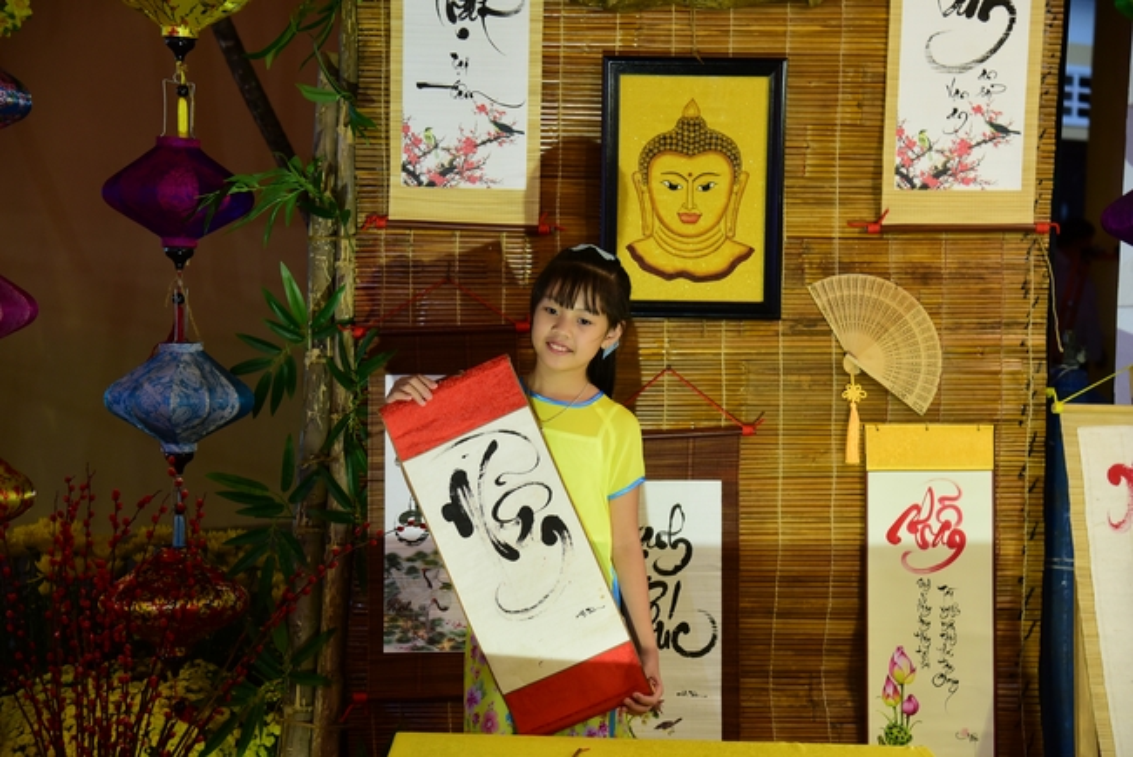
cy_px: 378
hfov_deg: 30.9
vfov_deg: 20.9
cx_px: 566
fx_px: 2047
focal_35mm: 65
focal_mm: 65
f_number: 4.5
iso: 2000
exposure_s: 1/40
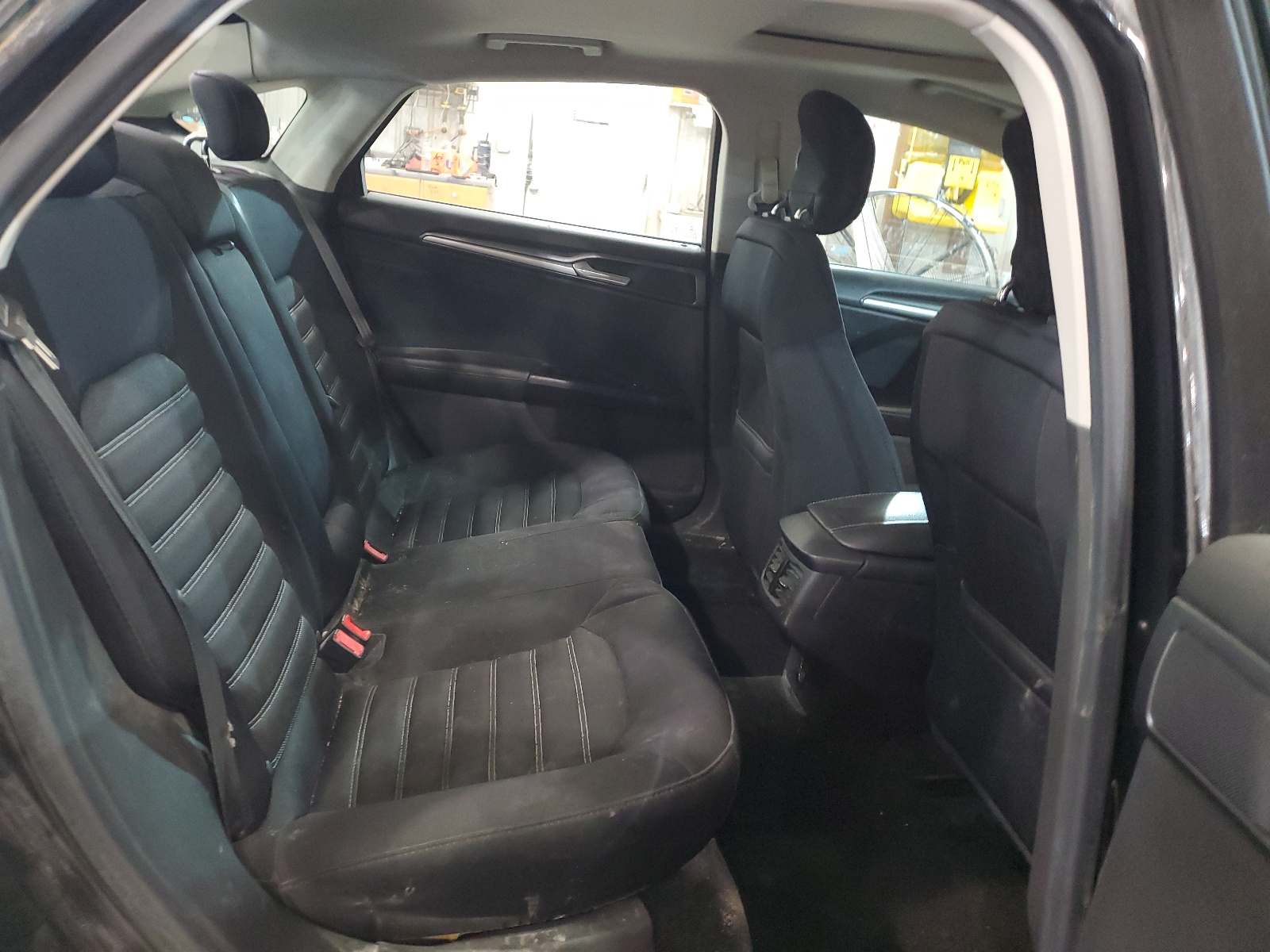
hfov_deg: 67.3
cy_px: 476
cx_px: 635
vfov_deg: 53.1
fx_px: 954
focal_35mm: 26
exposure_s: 1/20
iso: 309
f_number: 1.5
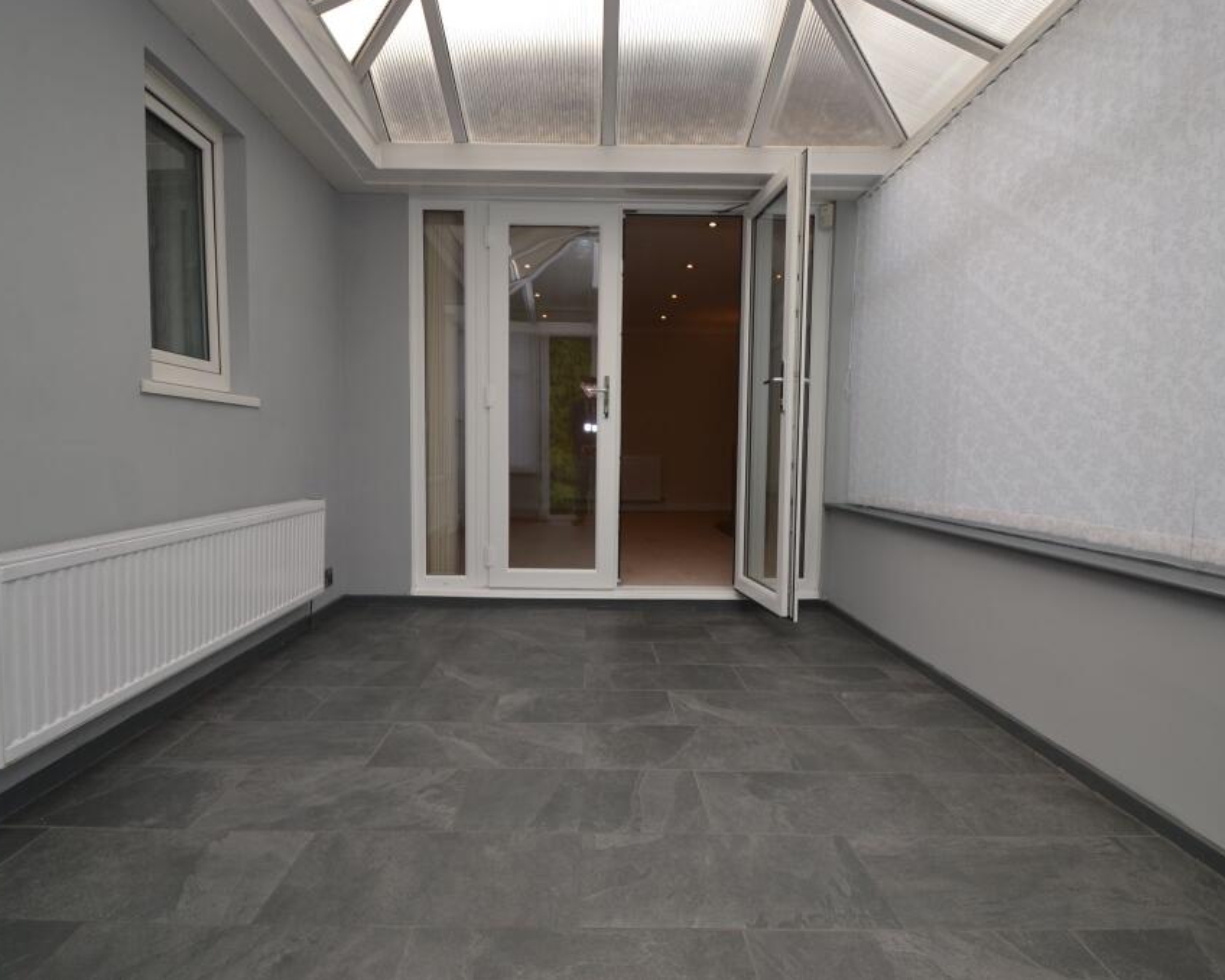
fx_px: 616
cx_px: 605
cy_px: 488
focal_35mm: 17
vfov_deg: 77.0
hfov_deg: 89.7
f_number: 5.6
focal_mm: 10
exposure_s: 1/125
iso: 100
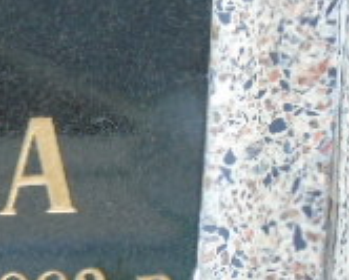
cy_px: 133
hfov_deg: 3.2
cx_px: -286
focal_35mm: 608
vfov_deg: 2.5
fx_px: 6284
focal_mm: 29
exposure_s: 1/125
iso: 320
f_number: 4.9
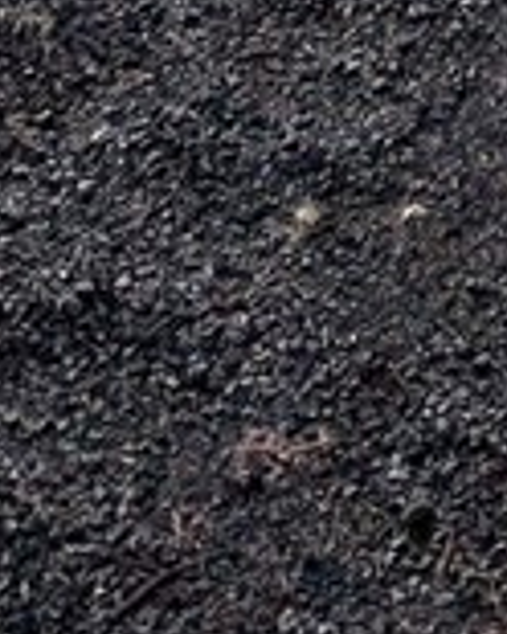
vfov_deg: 12.0
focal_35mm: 121
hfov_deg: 12.4
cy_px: -992
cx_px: 638
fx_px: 2270
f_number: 1.95
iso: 31
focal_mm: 2.23
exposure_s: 1/1733
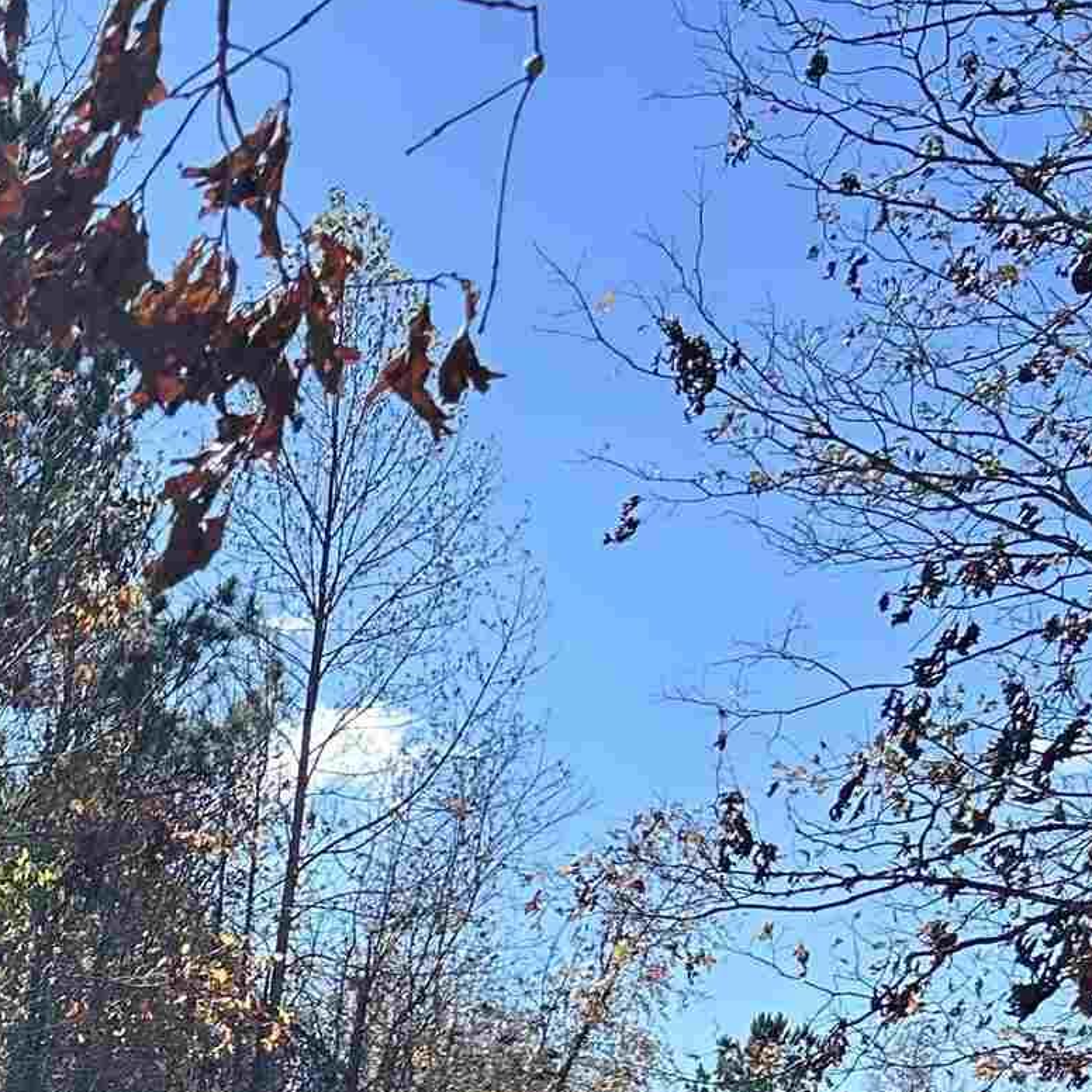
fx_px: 3248
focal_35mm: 91
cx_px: -601
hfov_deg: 17.0
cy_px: 1496
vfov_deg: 17.6
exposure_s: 1/2165
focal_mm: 5.7
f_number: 1.5
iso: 50
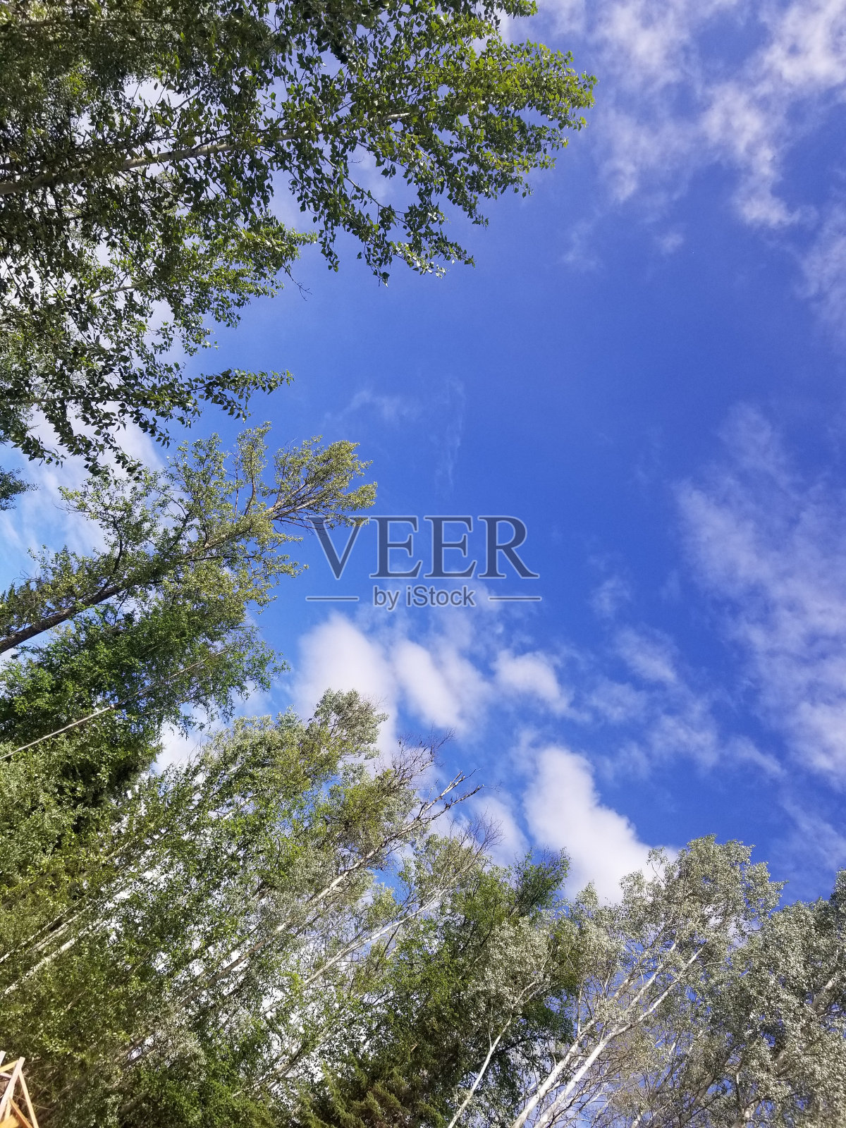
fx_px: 847
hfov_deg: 53.1
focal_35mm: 26
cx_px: 423
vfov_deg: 67.3
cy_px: 564
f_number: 1.7
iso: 50
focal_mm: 4.25
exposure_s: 1/2136
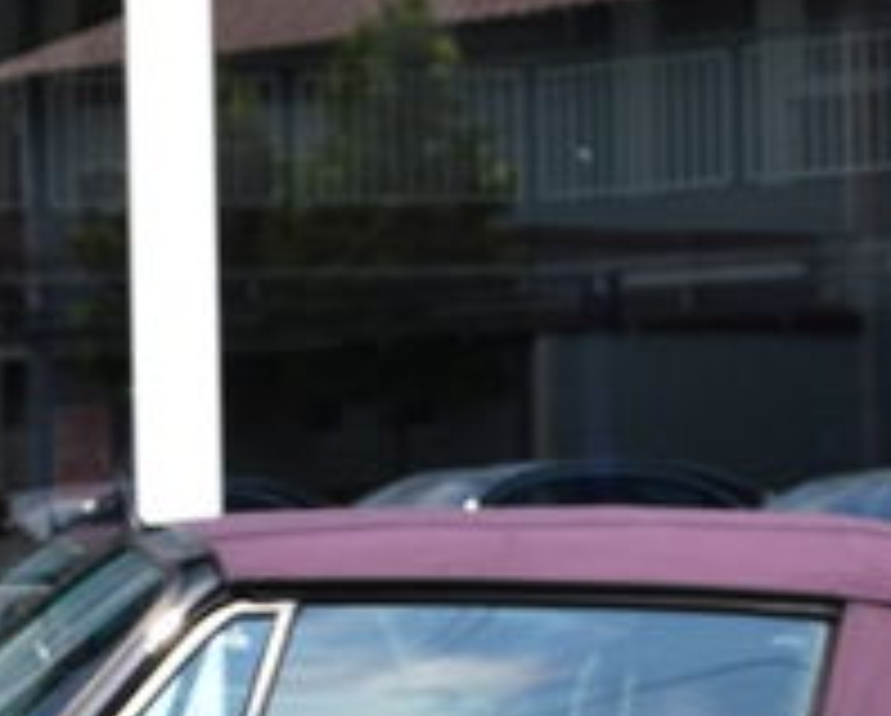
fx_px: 20161
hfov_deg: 2.5
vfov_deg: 2.0
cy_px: 662
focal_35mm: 763
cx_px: 162
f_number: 8
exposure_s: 1/1250
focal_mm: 105
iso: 200
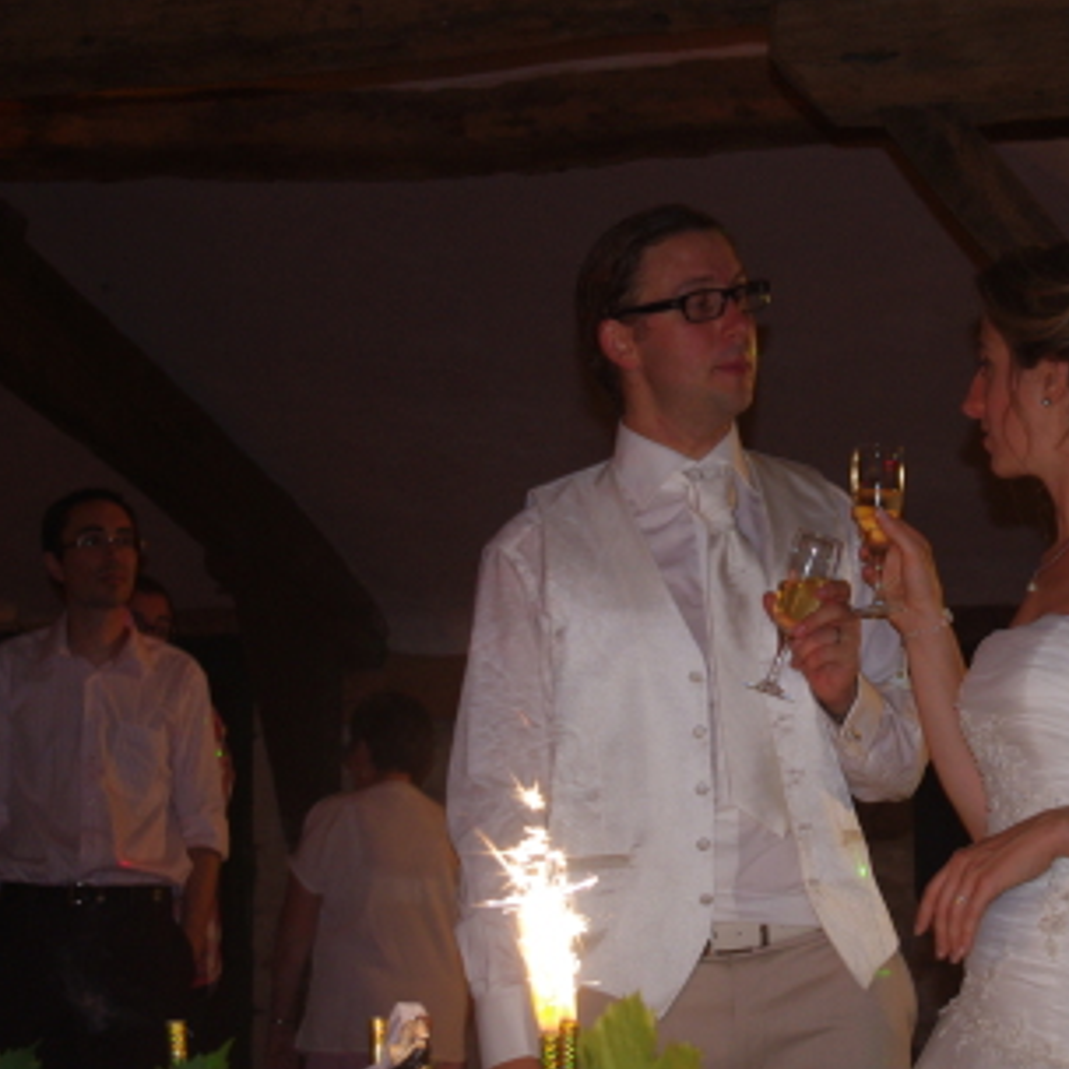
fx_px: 2865
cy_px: 585
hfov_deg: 21.0
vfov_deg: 21.1
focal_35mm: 82
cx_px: 784
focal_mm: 32.5
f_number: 4
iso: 640
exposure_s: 1/25
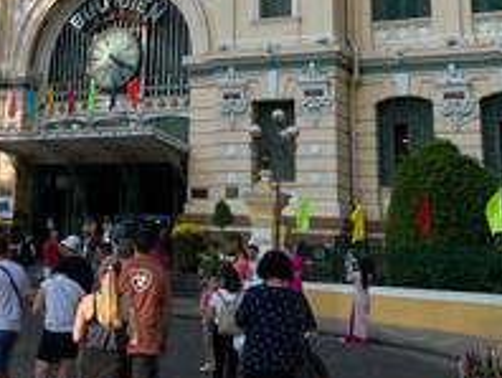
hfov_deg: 30.3
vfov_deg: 22.2
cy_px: -20
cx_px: 139
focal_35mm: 63
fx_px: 915
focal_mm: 5.7
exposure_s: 1/3165
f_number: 1.5
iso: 50
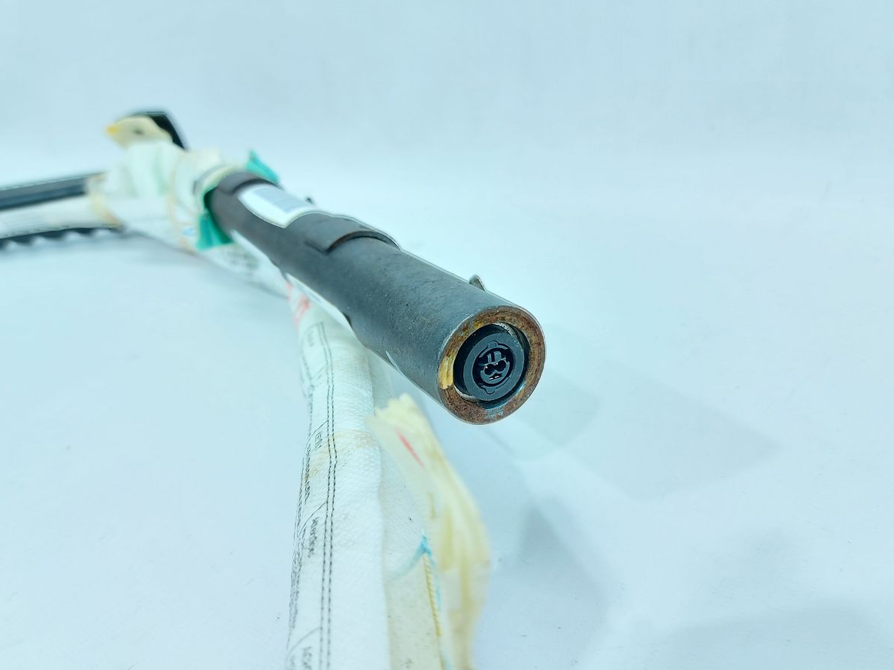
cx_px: 430
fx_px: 723
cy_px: 342
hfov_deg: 63.4
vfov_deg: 49.7
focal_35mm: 28
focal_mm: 5.23
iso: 160
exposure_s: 1/50
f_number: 1.8
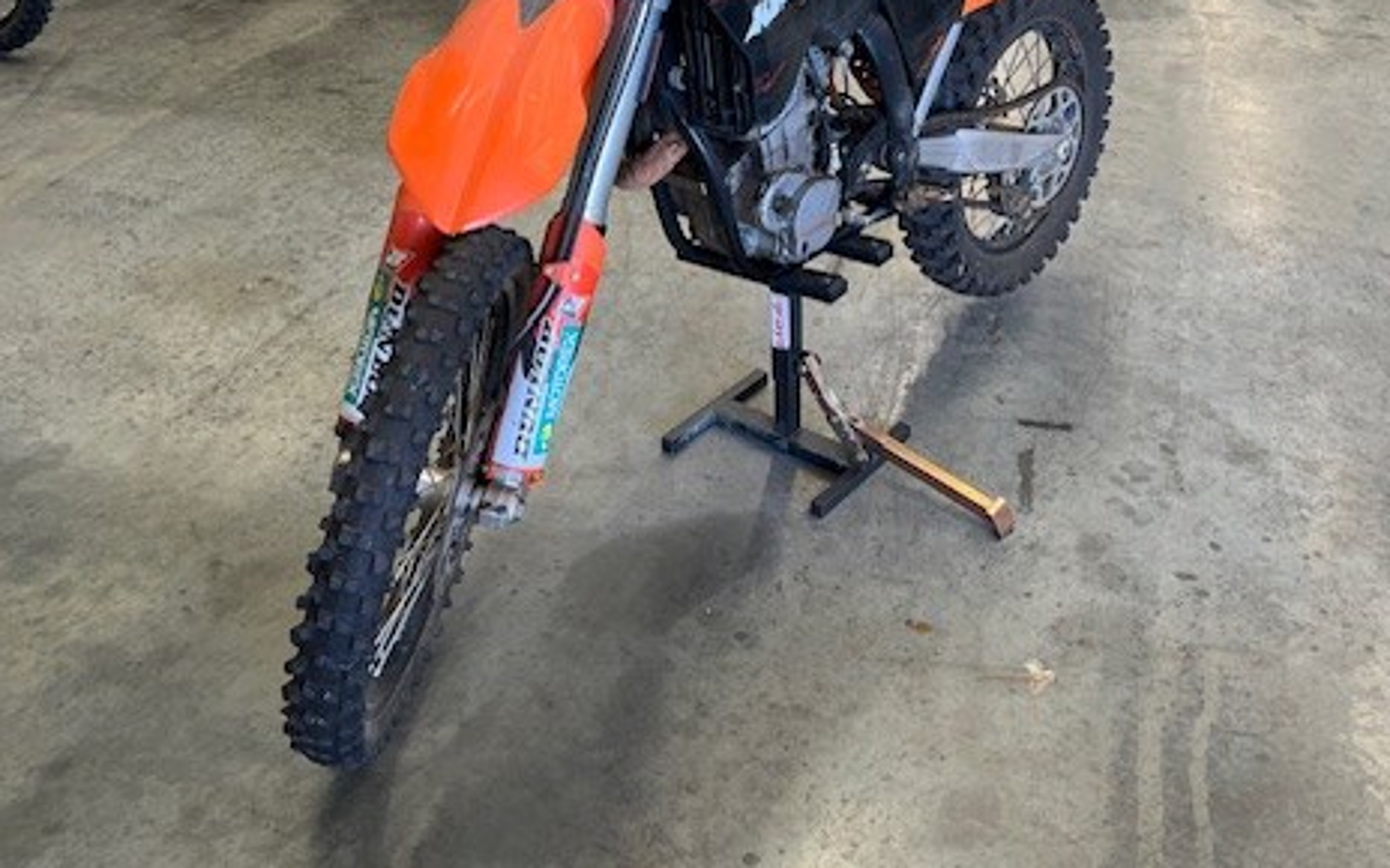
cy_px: 204
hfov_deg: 51.3
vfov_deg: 32.9
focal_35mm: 38
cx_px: 812
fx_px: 1440
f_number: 1.6
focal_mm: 5.1
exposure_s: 1/100
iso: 80
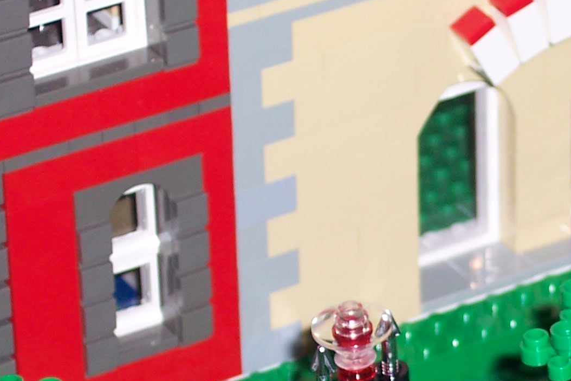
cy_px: 387
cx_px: 544
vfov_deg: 4.7
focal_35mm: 293
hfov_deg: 7.0
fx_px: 4648
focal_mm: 21.3
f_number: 4.8
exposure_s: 1/125
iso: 100
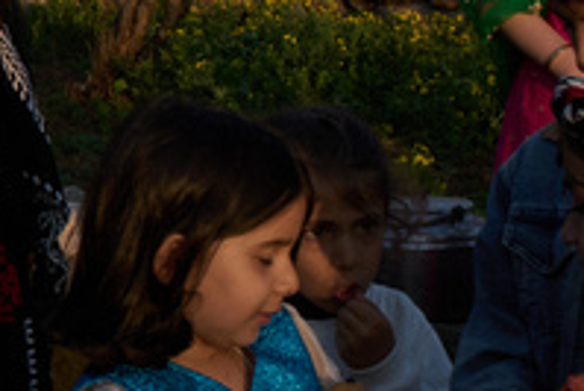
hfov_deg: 10.6
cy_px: 19
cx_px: -531
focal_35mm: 180
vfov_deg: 7.6
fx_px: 2922
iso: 500
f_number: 9
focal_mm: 35
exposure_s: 1/800
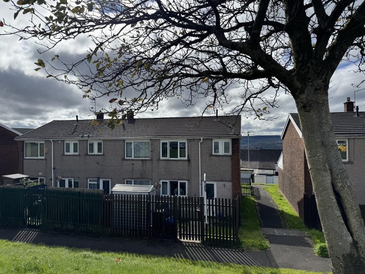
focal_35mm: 24
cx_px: 182
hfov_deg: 71.6
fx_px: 253
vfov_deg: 56.8
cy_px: 137
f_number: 1.78
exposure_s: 1/9009
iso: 80
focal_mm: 6.76
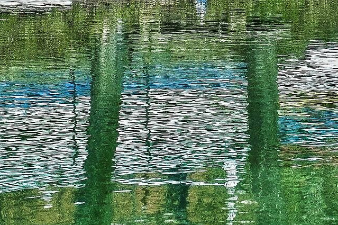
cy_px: -162
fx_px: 2045
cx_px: 310
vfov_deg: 6.2
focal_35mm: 218
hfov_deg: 9.4
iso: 250
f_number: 4.5
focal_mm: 58
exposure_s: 1/100
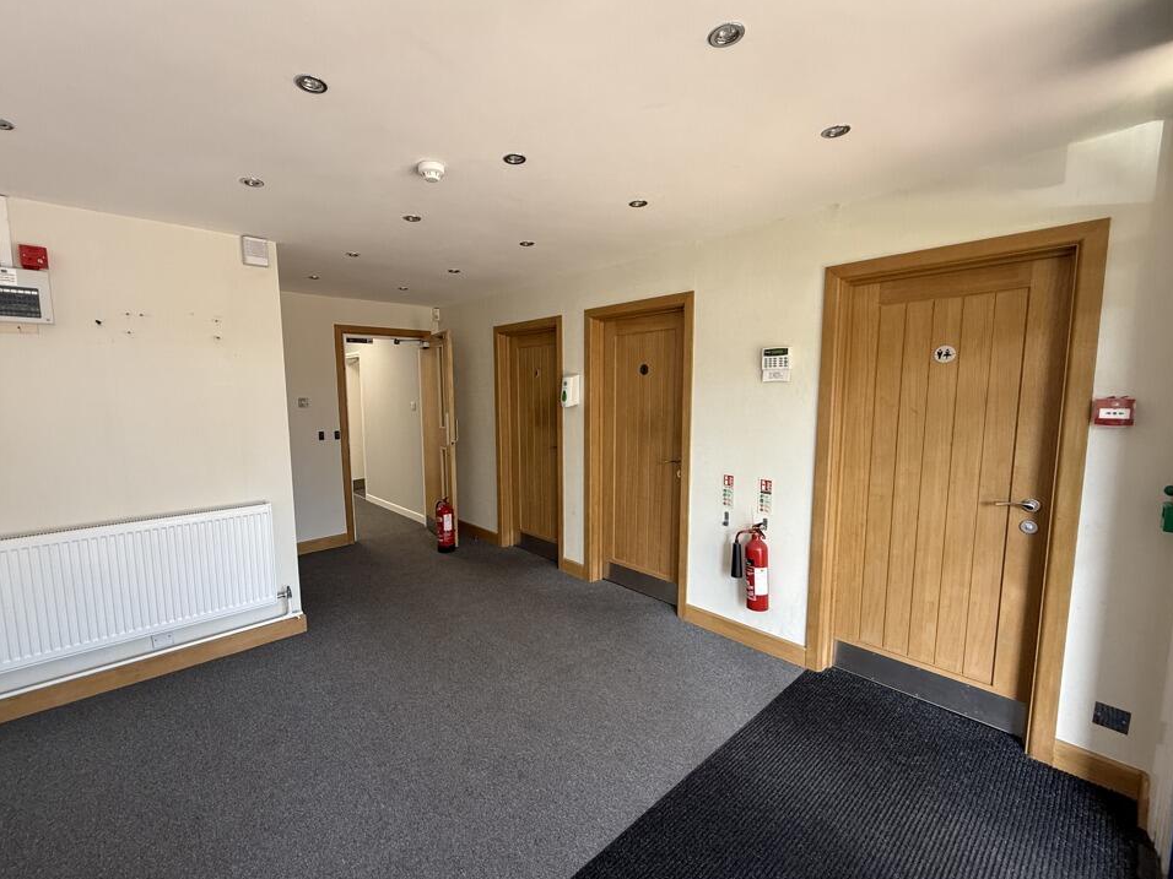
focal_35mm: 15
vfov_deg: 81.7
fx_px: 508
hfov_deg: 98.0
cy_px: 446
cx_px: 547
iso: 160
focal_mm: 2.22
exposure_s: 1/99
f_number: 2.2
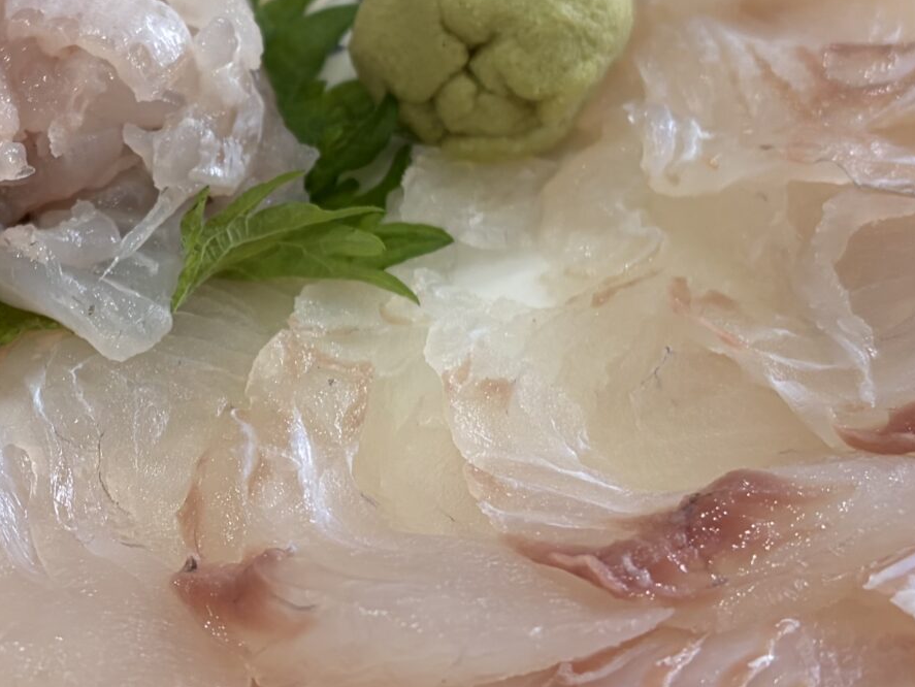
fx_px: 1983
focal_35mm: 75
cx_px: 161
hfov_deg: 25.5
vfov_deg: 19.6
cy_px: 292
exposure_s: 1/121
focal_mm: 5.96
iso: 80
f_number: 1.6
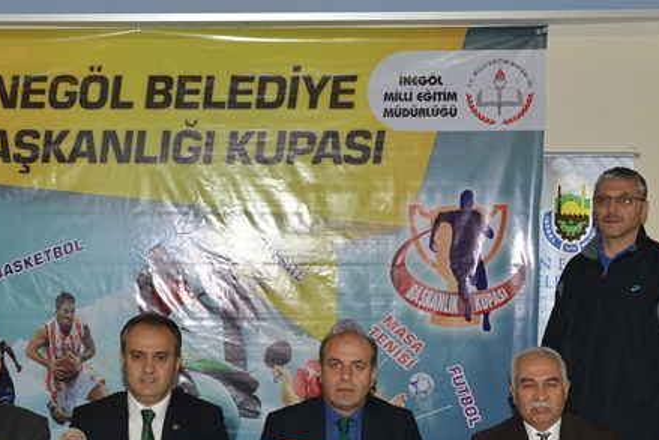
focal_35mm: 84
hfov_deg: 23.8
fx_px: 1538
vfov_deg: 16.0
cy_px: 415
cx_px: 129
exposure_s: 1/60
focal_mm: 36
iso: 500
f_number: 6.3
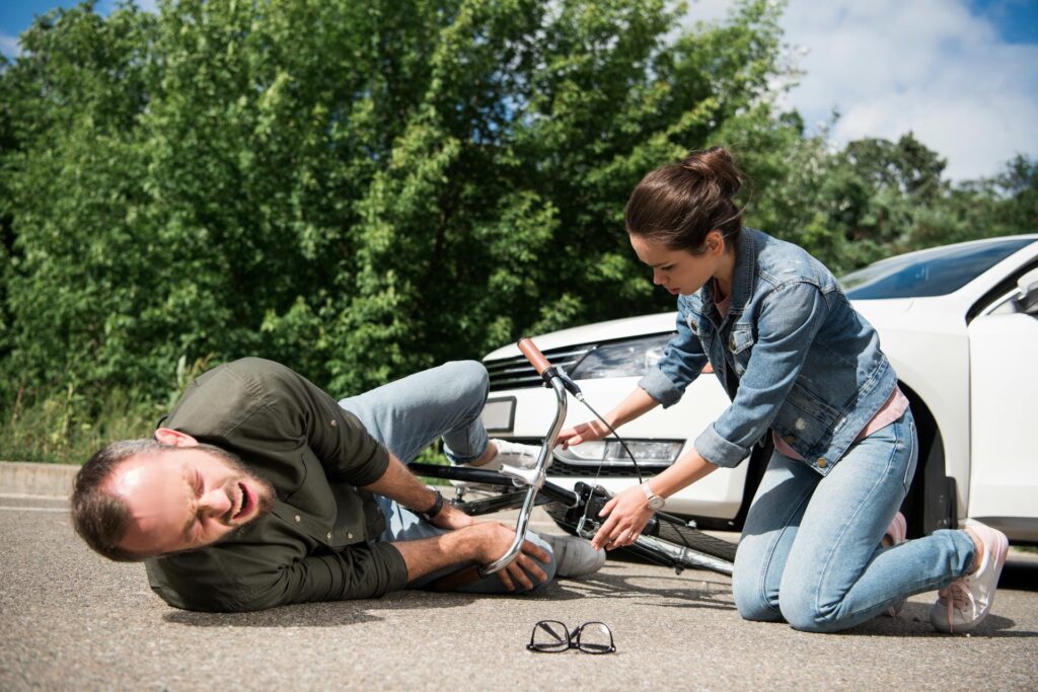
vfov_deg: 33.4
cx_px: 519
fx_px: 1153
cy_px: 346
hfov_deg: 48.5
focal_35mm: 40
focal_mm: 40
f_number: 3.5
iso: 125
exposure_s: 1/1600
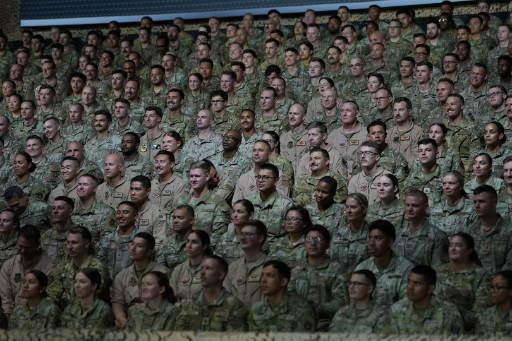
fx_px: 1721
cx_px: 256
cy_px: 170
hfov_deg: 16.9
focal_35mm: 121
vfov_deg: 11.3
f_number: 2
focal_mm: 81
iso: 640
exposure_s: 1/640
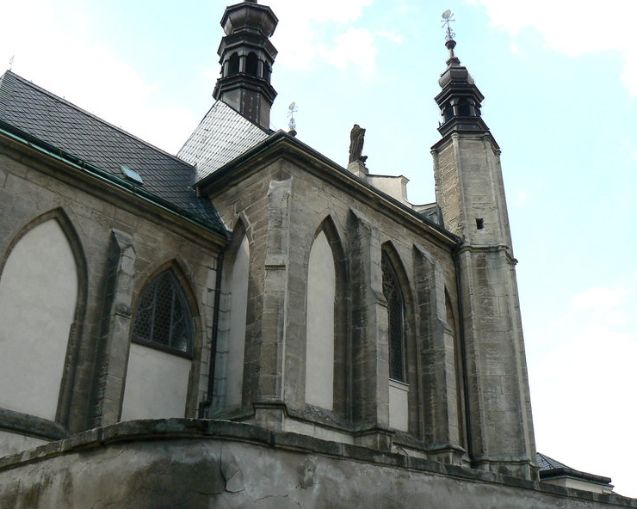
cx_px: 305
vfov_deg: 39.2
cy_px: 254
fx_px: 716
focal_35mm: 38
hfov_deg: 47.9
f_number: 3.6
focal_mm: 6
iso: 100
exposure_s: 1/1000
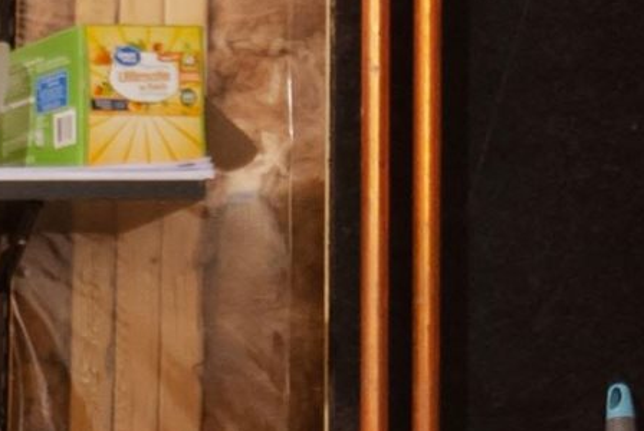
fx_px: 4424
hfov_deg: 7.7
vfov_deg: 5.6
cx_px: -894
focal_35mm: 247
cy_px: 457
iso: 200
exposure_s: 6
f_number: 10
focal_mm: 24
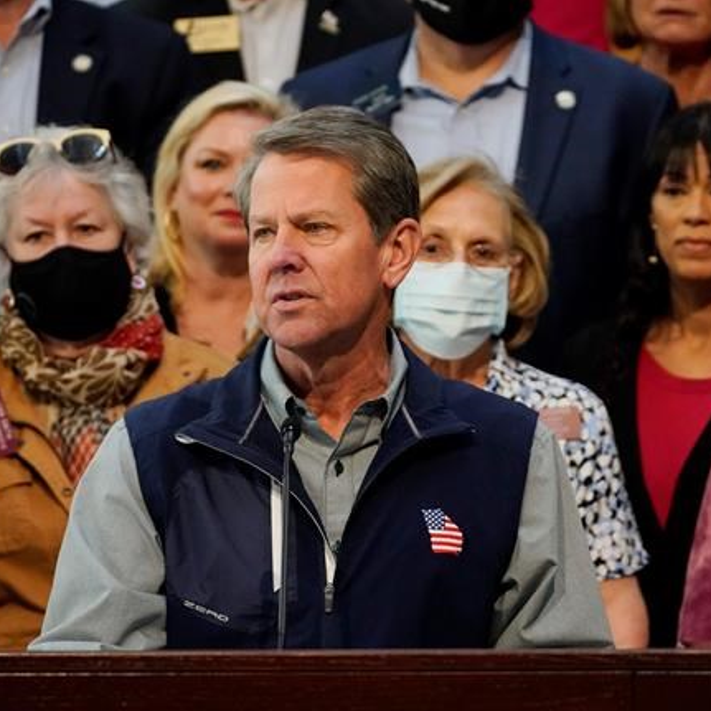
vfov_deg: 7.7
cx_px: 360
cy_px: 356
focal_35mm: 227
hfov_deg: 7.7
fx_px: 5275
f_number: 5.6
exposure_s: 1/640
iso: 8000
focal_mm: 177
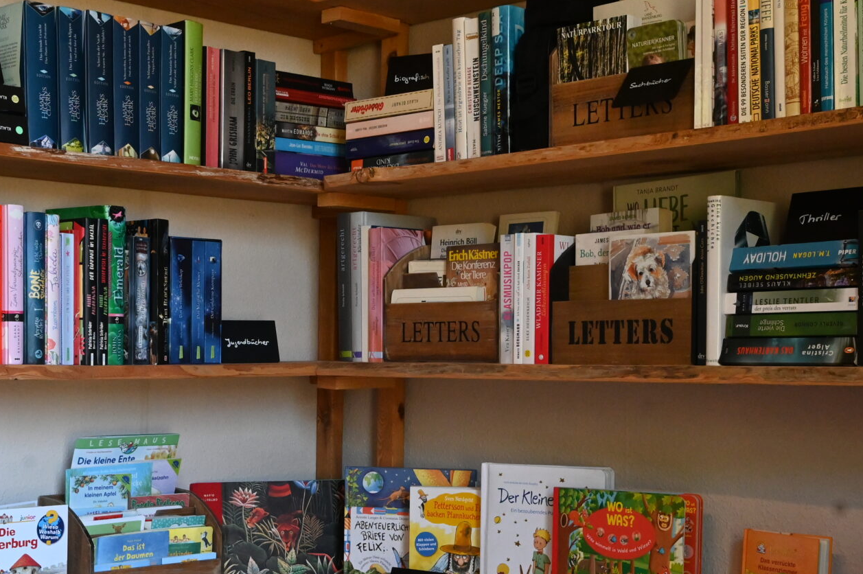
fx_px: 1342
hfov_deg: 35.6
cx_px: 354
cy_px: 383
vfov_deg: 24.0
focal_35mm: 56
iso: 4000
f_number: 10
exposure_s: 1/100
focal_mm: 27.5
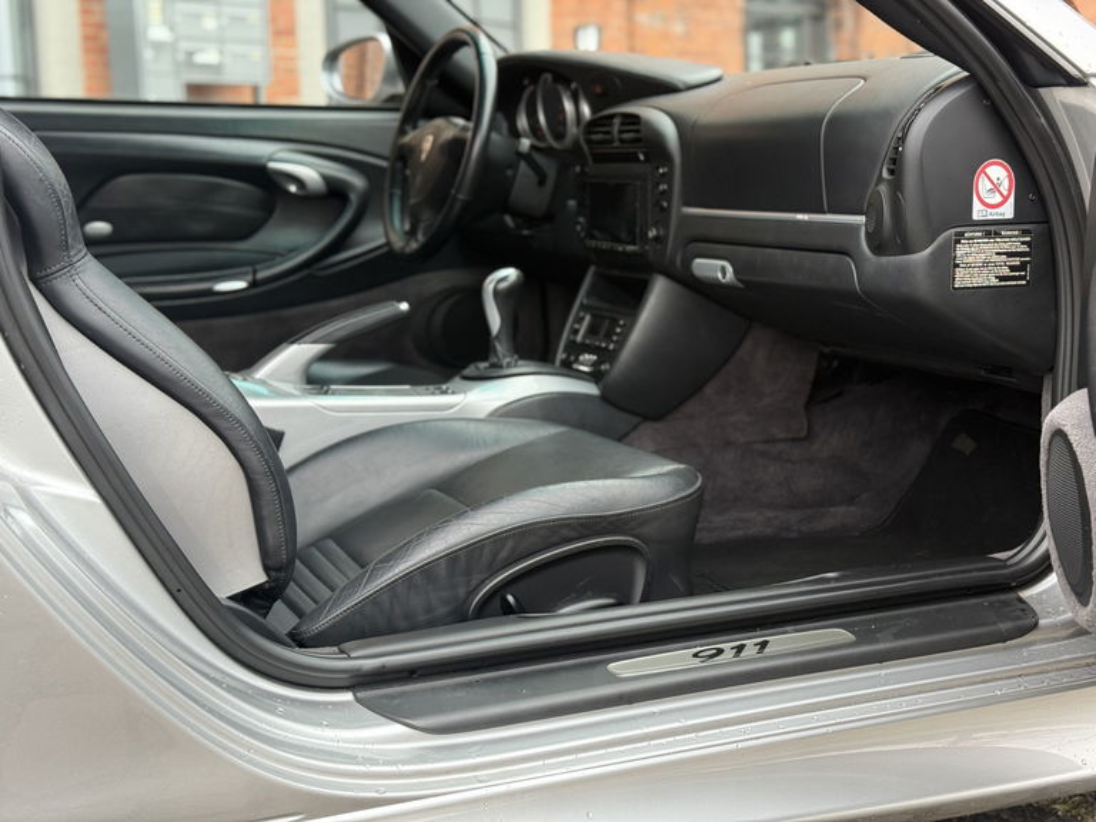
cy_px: 411
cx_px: 548
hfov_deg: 39.7
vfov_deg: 30.3
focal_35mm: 48
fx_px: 1520
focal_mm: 6.76
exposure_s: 1/121
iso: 80
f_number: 1.78
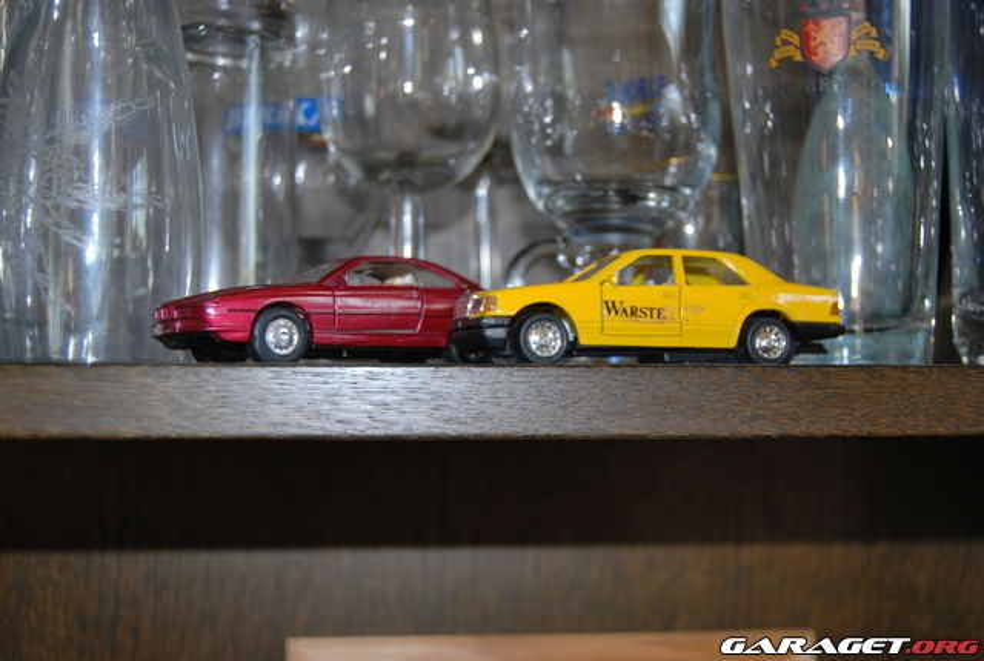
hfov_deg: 41.0
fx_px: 1315
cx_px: 492
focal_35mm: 48
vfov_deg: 28.2
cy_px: 330
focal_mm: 32
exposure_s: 1/60
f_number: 4.5
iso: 200
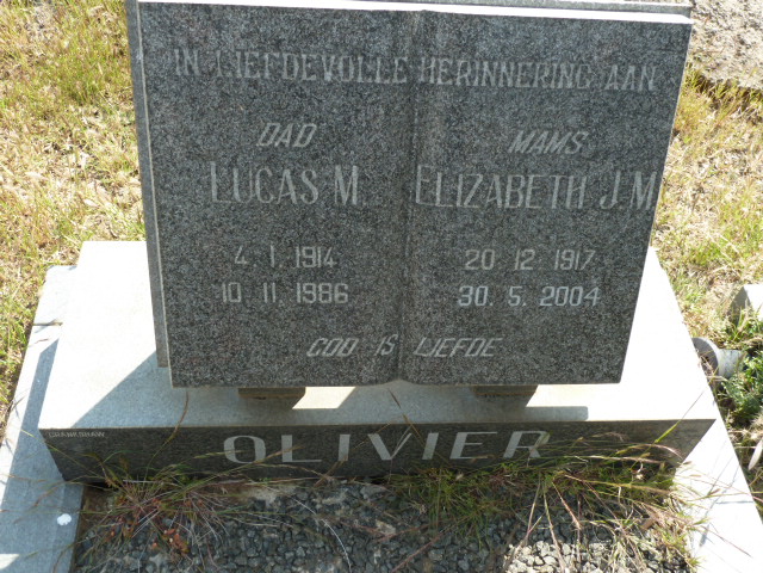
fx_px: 771
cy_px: 286
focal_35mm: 35
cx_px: 382
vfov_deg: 40.7
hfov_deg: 52.6
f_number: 4
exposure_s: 1/160
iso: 80
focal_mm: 5.7
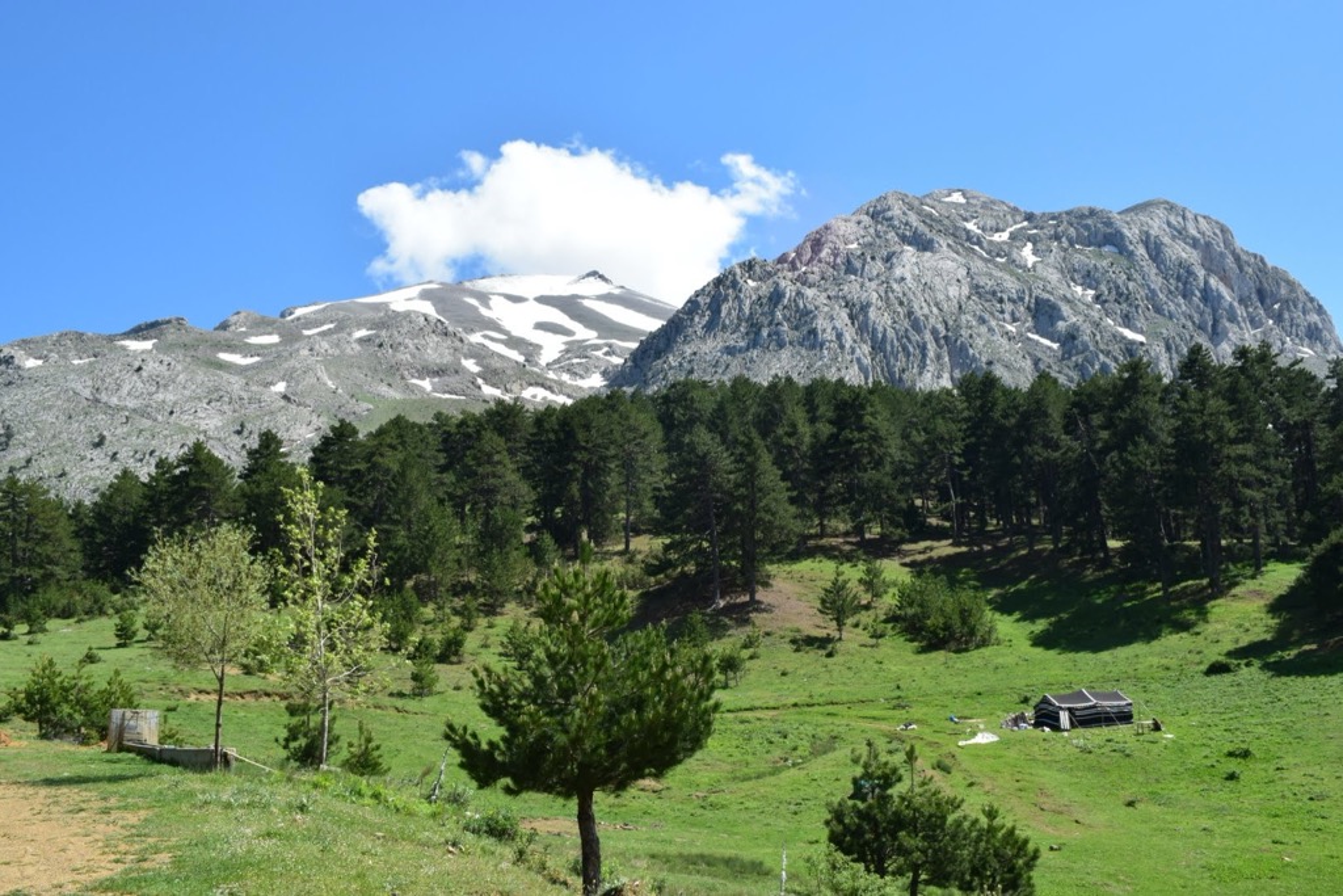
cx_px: 672
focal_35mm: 36
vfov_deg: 36.9
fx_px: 1343
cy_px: 448
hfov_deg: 53.1
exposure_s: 1/500
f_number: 11
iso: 400
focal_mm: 24
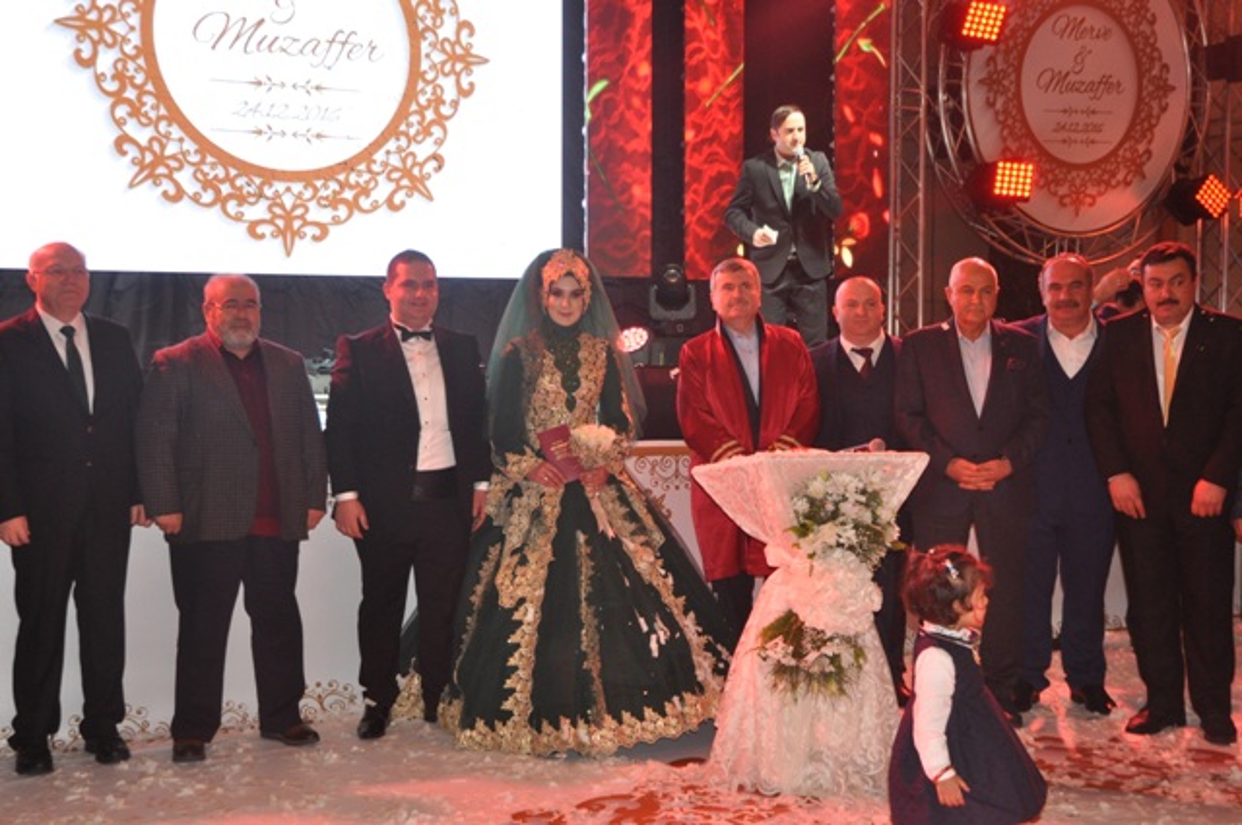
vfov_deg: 28.9
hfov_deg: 42.4
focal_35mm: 46
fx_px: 1602
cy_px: 412
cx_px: 621
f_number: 4
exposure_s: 1/60
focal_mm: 31
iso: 800
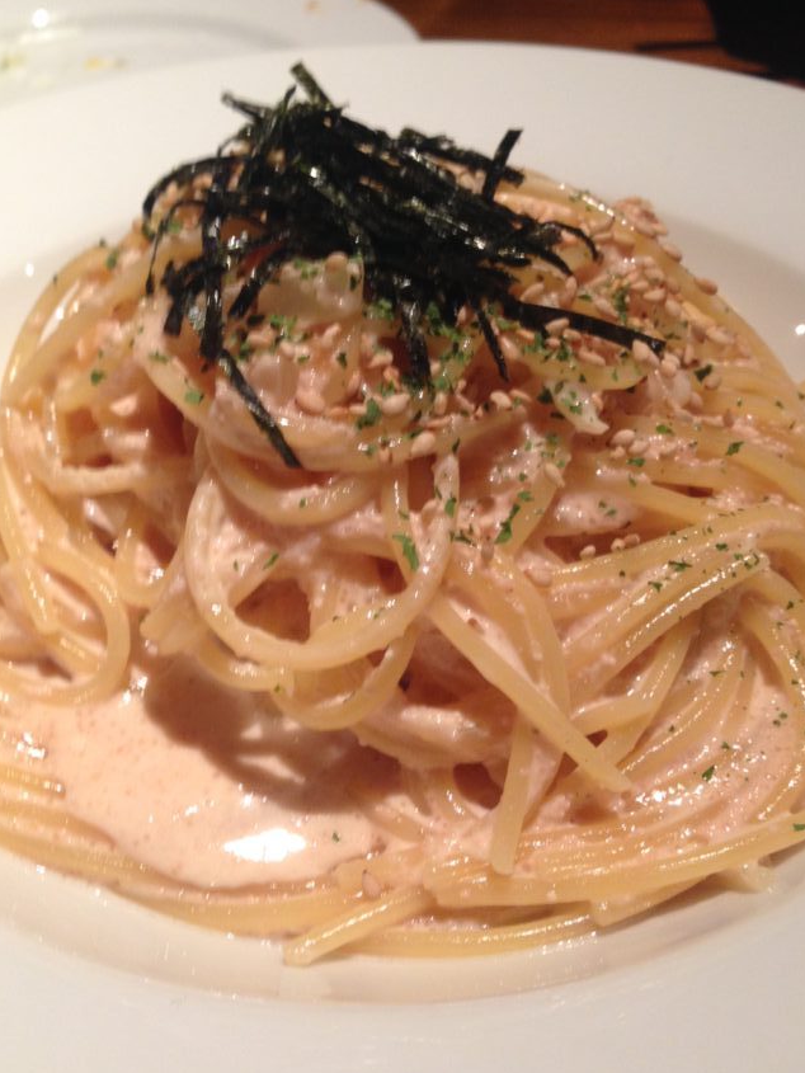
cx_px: 402
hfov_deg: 36.0
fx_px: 1240
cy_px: 498
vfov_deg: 46.8
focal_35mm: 40
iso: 125
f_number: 2.4
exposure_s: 1/20
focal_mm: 4.12
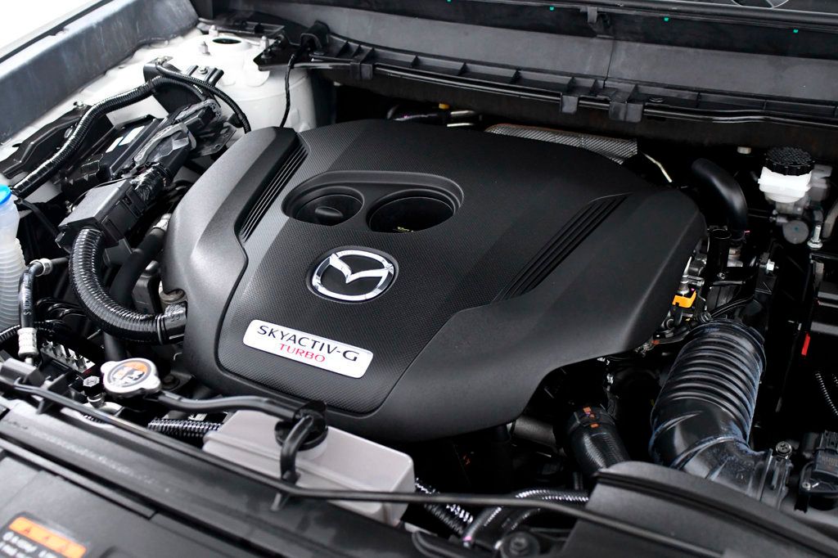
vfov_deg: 36.8
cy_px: 279
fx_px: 838
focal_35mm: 36
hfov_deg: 53.1
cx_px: 419
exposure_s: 1/160
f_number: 3.5
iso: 2500
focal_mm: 24
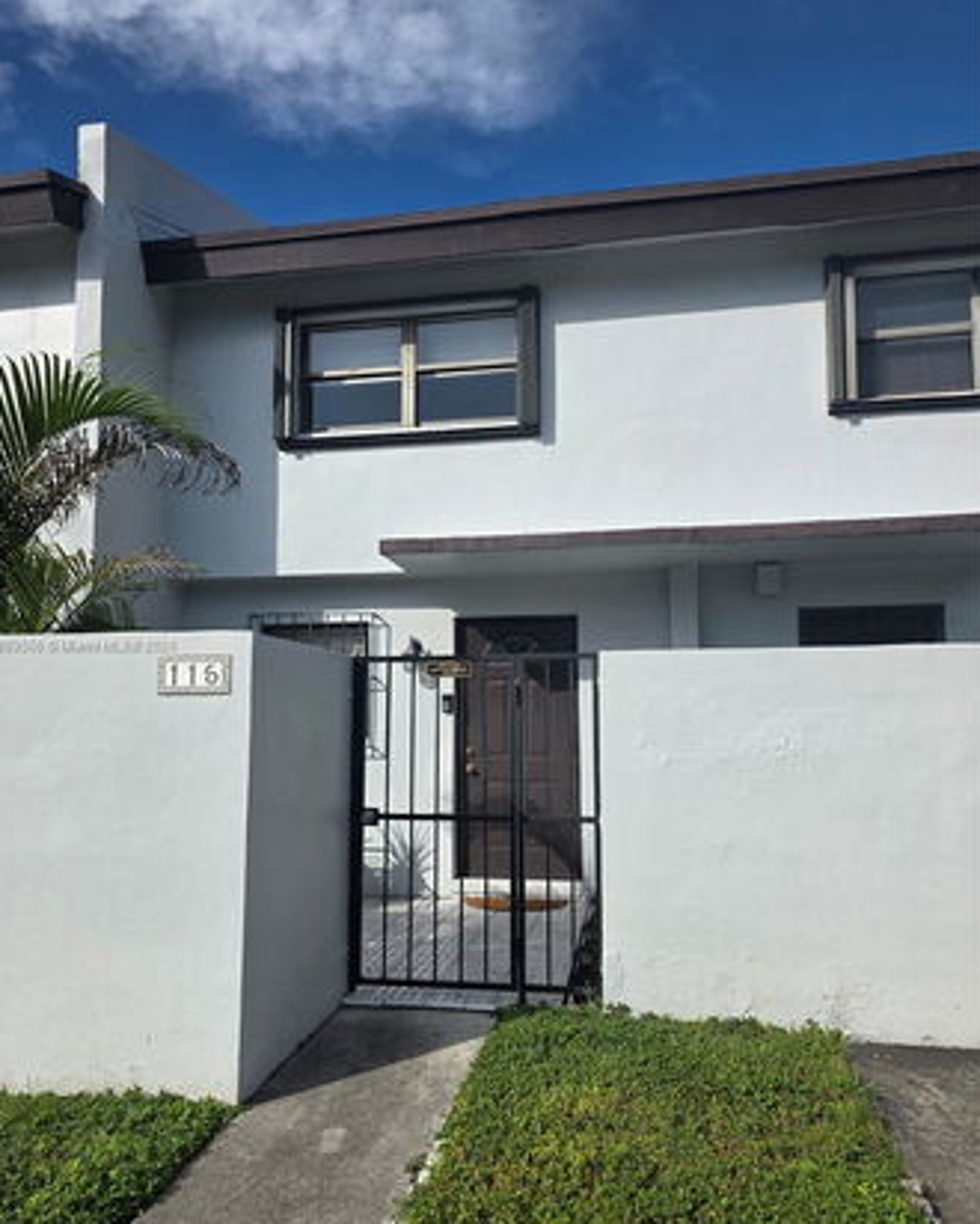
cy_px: 646
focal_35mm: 25
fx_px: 906
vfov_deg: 68.0
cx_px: 478
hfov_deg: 56.8
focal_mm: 6.3
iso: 80
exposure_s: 1/6809
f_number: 1.7
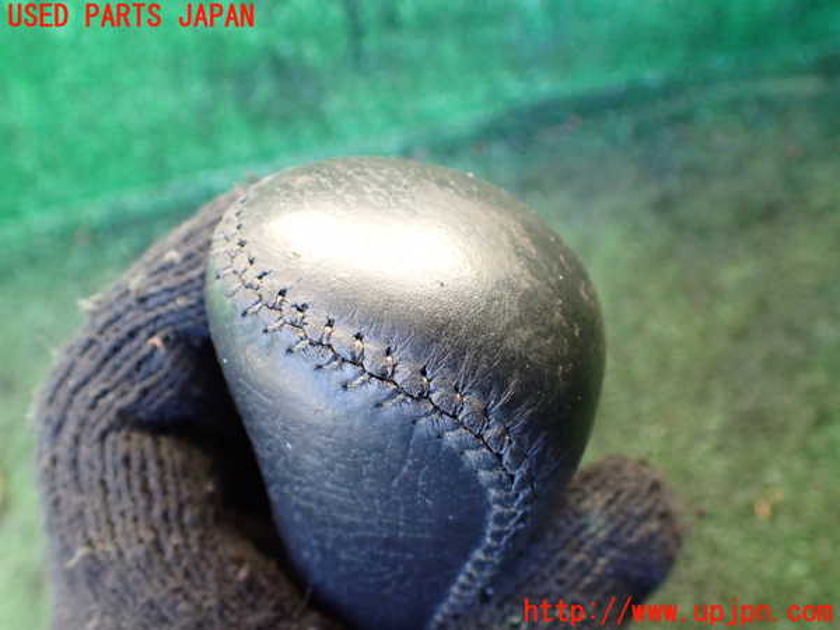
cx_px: 420
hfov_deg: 60.0
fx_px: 728
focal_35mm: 30
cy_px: 315
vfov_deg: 46.8
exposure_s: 1/125
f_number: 2.3
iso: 800
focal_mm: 5.4
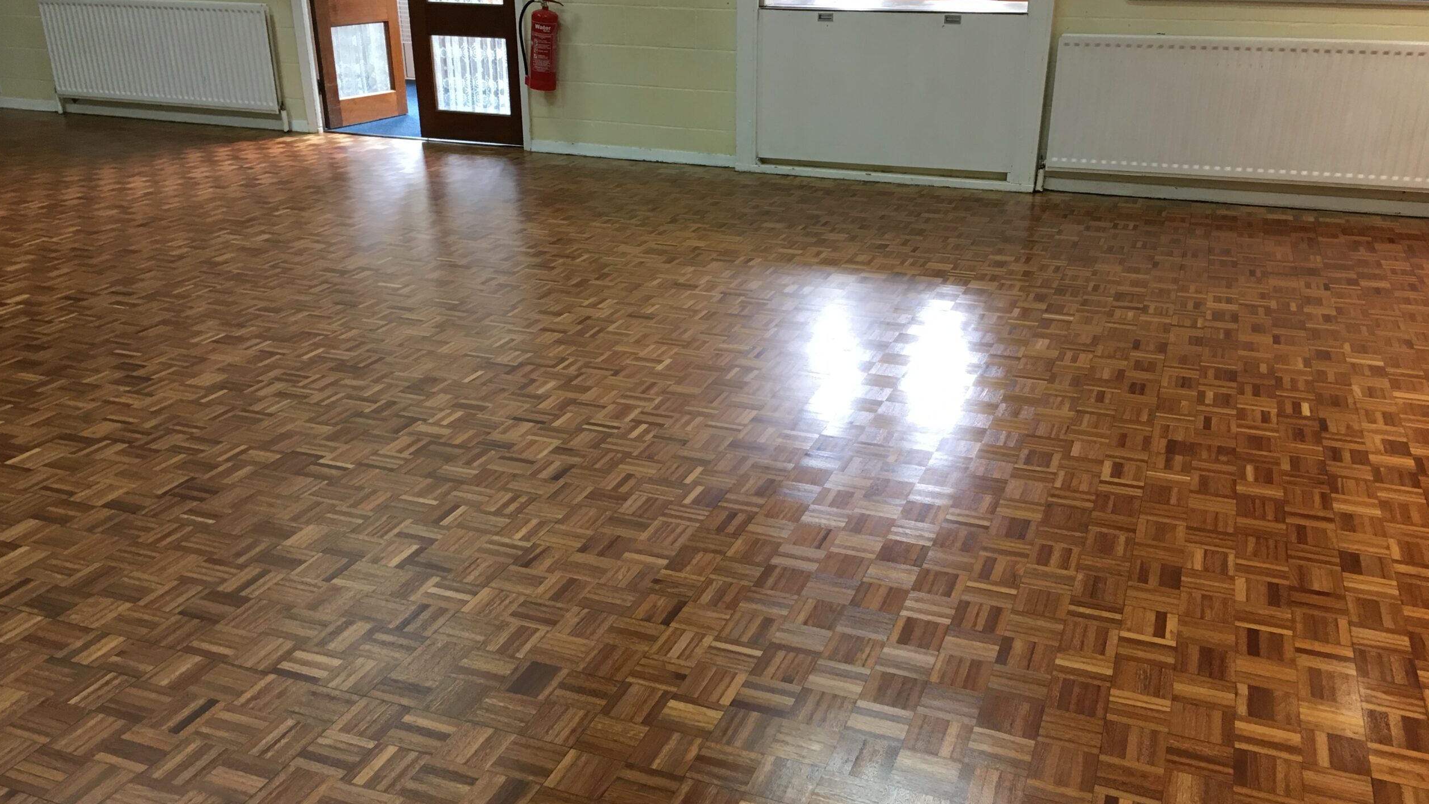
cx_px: 711
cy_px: 460
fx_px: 1213
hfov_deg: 61.0
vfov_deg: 36.6
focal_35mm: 32
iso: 100
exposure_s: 1/33
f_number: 2.2
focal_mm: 4.15
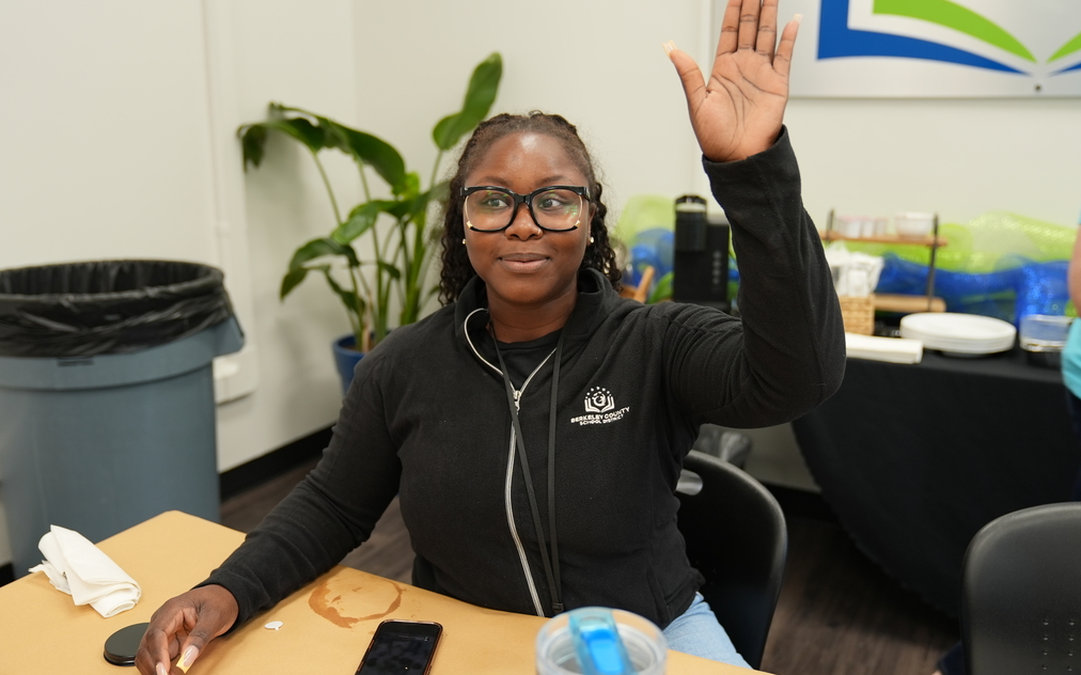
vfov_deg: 39.4
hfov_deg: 59.7
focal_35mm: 32
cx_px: 540
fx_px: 943
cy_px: 328
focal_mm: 31
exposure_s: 1/125
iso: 500
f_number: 2.8
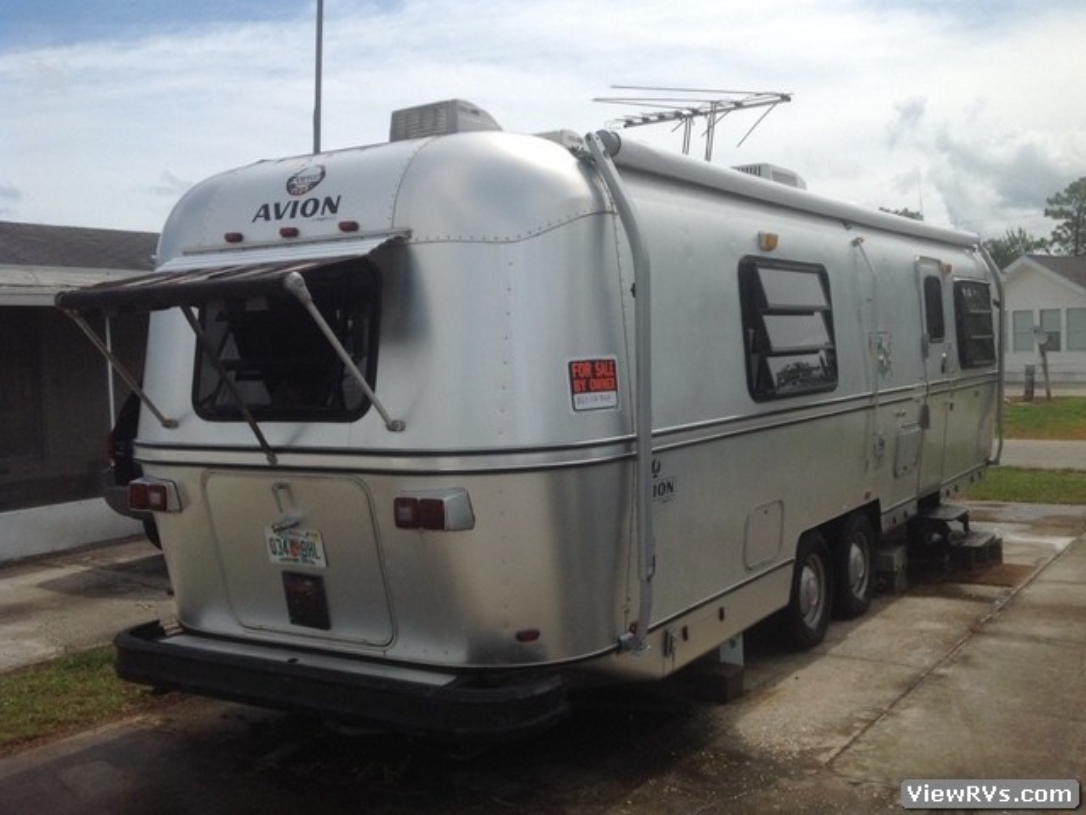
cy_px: 408
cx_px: 543
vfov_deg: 40.7
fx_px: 1098
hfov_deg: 52.6
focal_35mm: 35
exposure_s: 1/3030
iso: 50
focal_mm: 4.28
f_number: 2.4
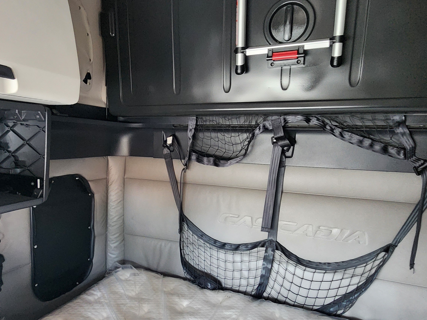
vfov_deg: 58.7
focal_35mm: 23
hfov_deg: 73.1
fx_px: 284
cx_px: 171
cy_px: 181
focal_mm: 2.2
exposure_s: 1/30
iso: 500
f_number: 2.2
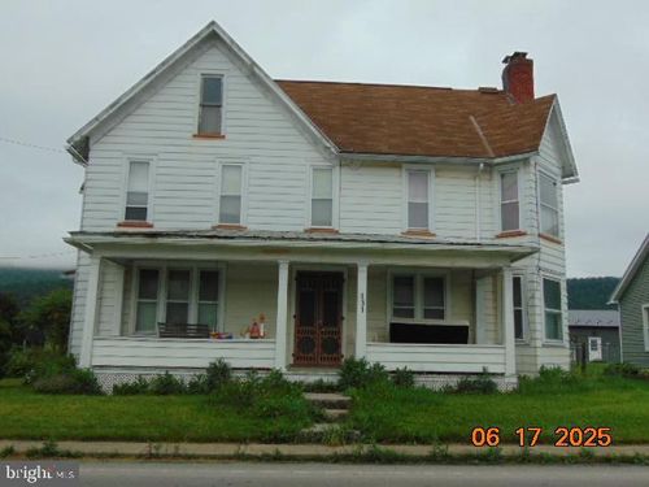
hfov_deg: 55.4
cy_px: 244
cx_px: 324
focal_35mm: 33
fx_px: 619
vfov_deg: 42.9
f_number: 3.2
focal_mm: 5.8
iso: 80
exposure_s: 1/640
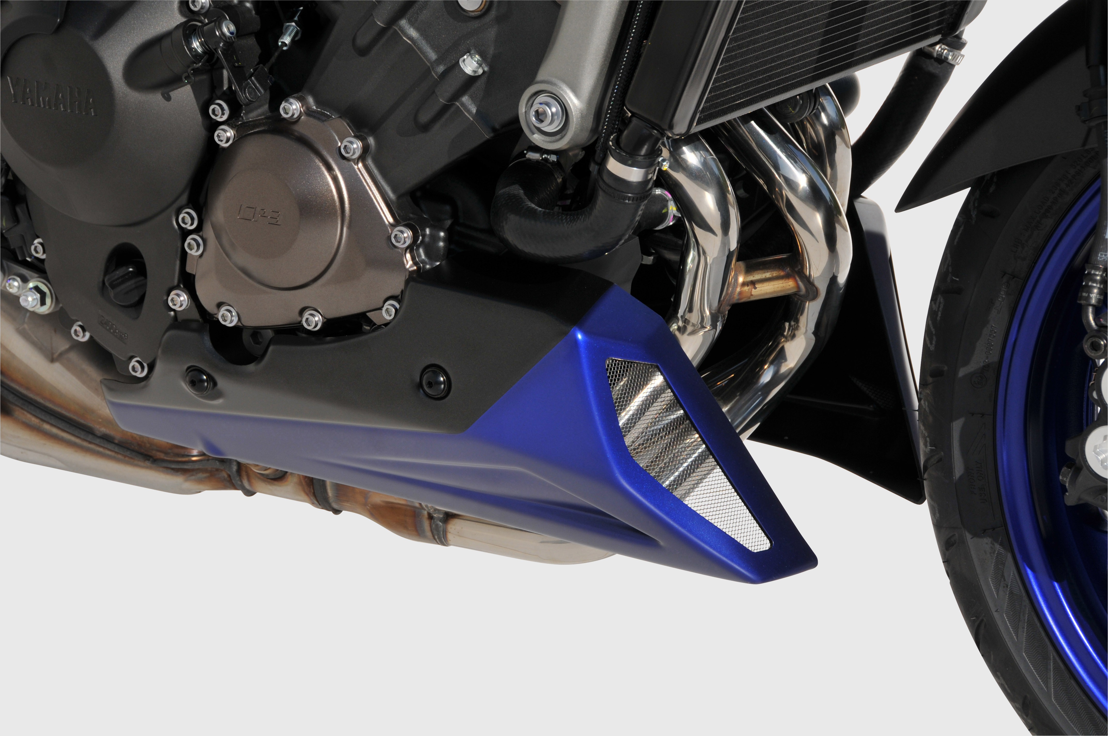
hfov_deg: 14.4
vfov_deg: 9.6
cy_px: 368
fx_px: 4380
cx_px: 554
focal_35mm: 142
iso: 200
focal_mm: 95
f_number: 10
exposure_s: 1/400
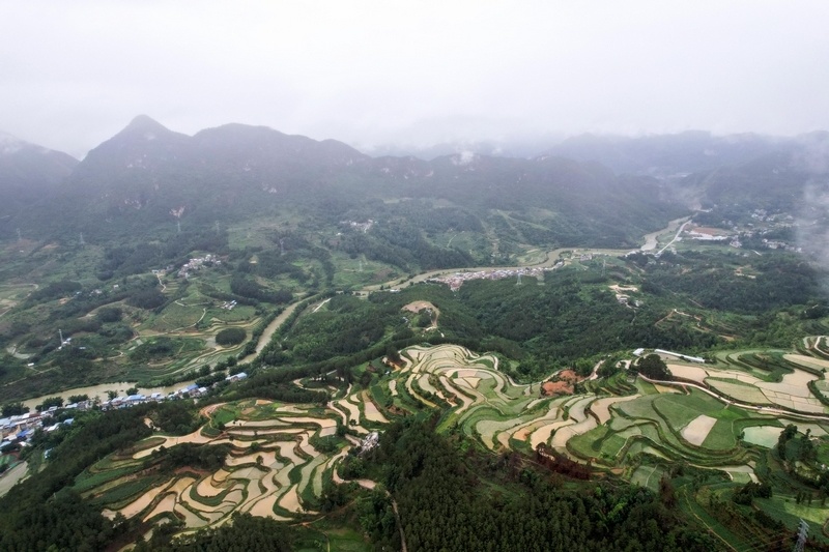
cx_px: 414
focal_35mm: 22
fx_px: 506
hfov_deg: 78.6
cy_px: 276
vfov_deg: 57.2
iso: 100
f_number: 2.8
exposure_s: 1/1000
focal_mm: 8.38
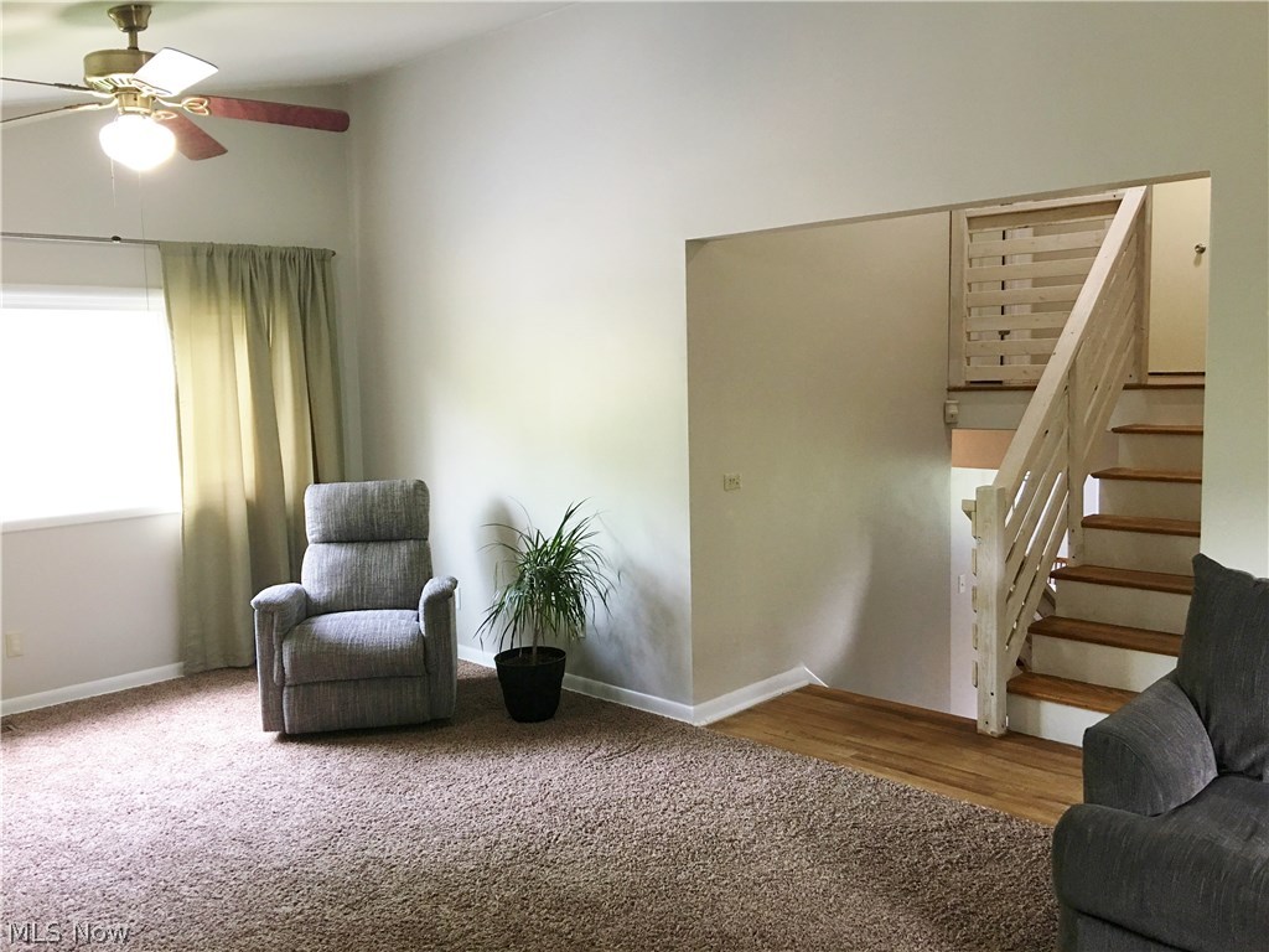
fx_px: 1063
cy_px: 476
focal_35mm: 29
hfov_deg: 61.7
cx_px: 634
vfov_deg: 48.2
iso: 50
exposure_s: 1/15
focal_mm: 4.15
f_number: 2.2
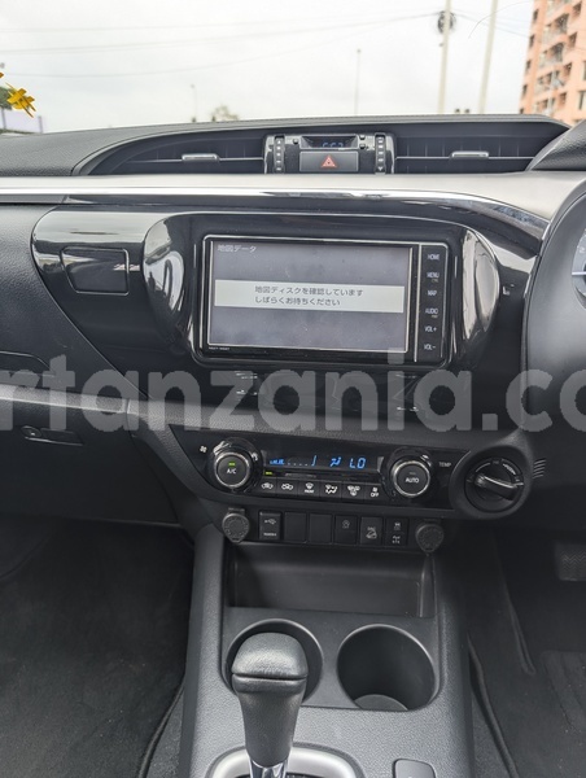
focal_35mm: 24
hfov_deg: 57.0
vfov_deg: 71.5
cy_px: 389
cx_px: 293
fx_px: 540
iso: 17
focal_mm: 6.9
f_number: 1.68
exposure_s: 1/309
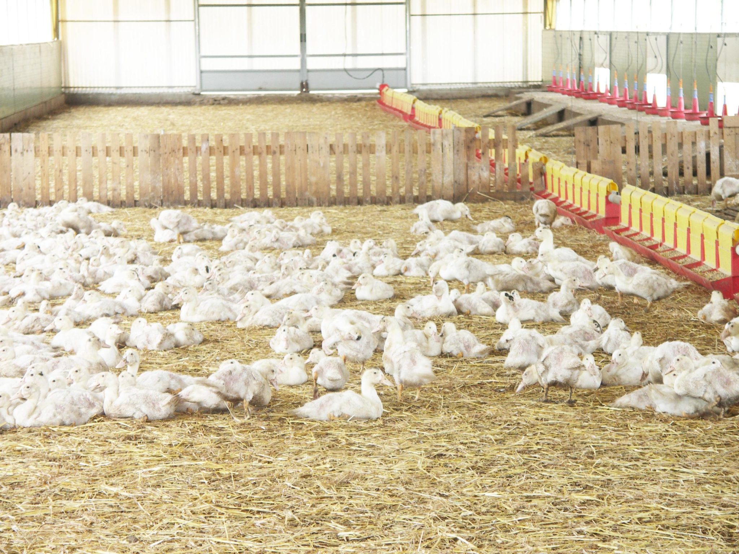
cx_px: 370
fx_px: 2818
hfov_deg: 14.9
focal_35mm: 132
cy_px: 277
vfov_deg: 11.2
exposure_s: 1/100
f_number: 3.2
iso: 100
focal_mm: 34.1
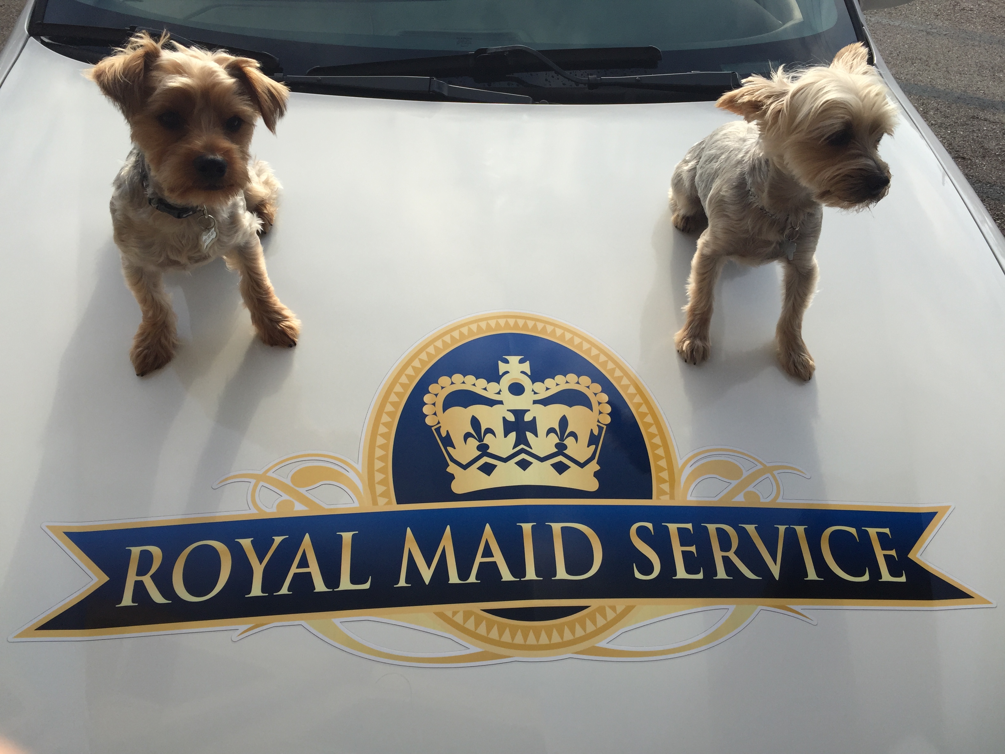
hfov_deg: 61.7
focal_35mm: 29
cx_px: 502
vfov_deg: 48.2
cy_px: 377
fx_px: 842
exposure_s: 1/1721
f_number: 2.2
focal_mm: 4.15
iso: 32
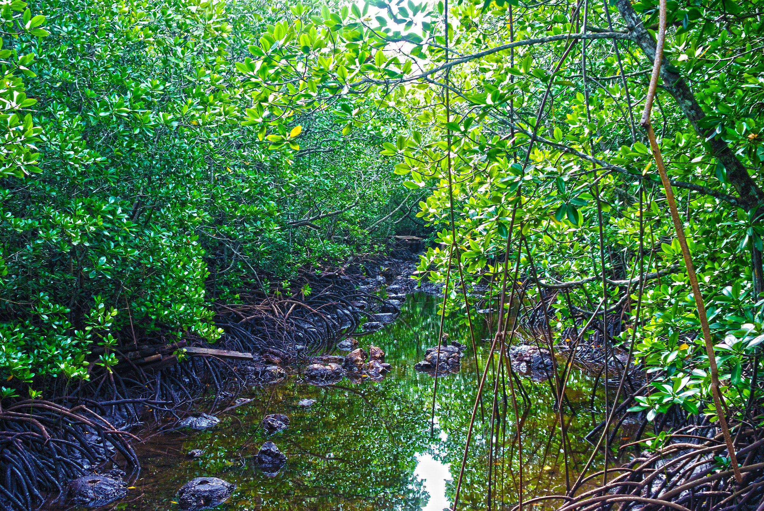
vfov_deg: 32.0
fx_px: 892
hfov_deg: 46.4
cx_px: 382
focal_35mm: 42
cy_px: 256
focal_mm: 28
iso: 320
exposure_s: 1/50
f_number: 5
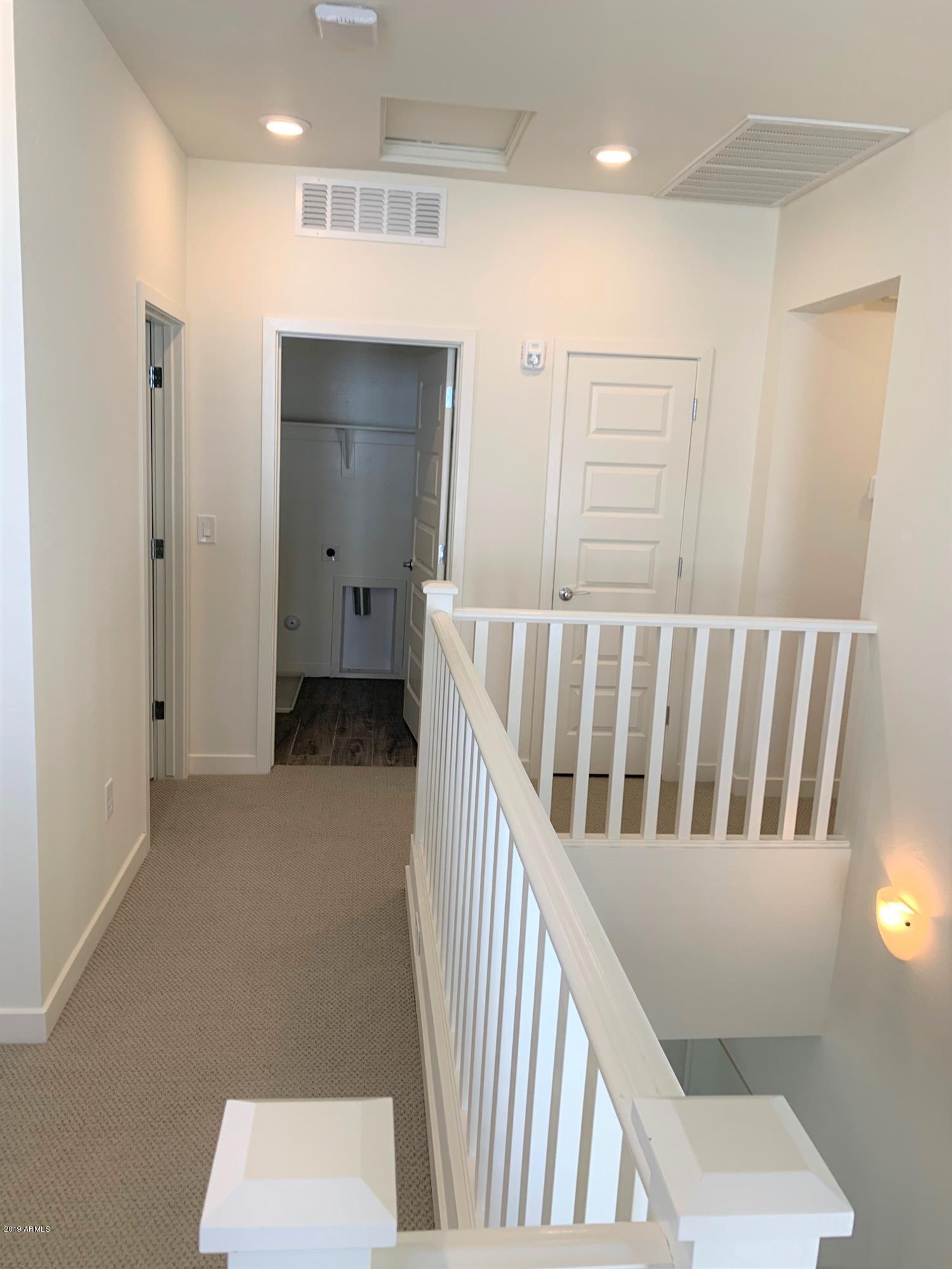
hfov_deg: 53.1
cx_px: 476
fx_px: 953
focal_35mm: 26
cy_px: 634
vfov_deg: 67.3
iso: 50
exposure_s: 1/120
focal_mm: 4.25
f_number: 1.8
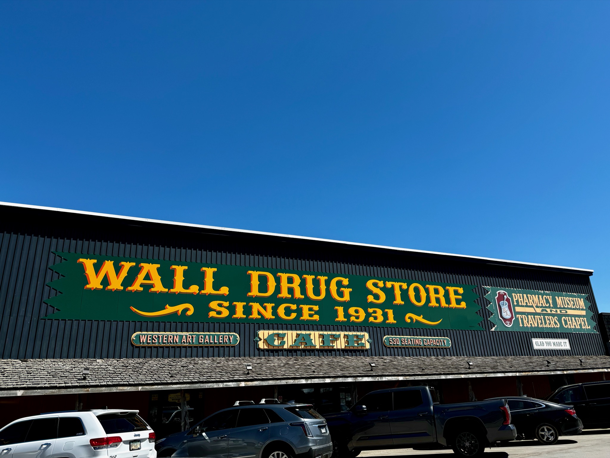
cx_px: 305
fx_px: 423
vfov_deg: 56.8
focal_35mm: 24
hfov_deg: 71.6
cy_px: 229
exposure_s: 1/4310
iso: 80
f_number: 1.78
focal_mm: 6.76
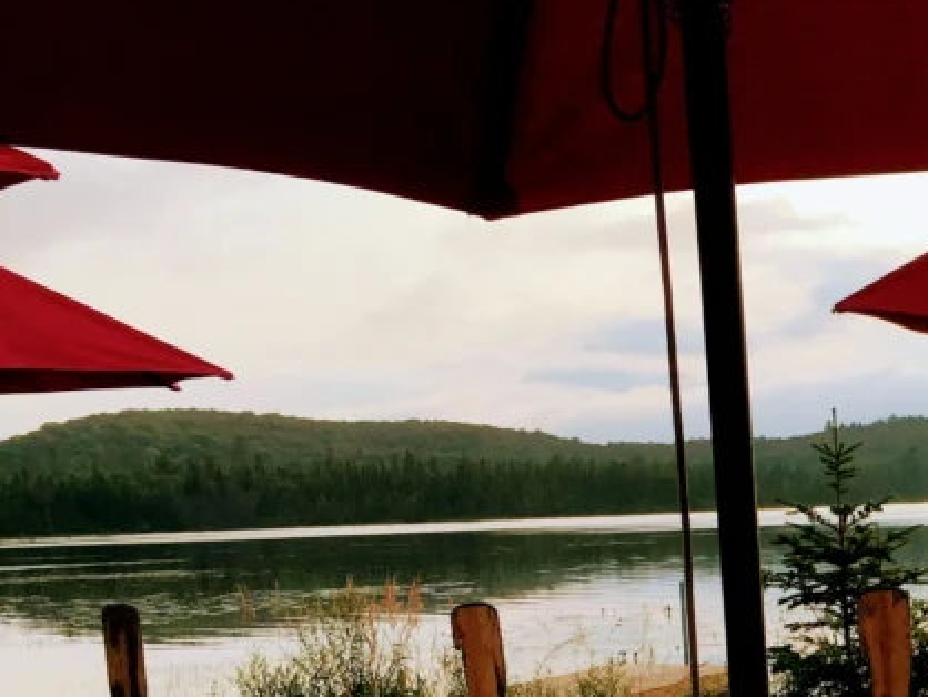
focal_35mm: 71
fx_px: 1904
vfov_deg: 19.8
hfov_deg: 25.5
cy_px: 786
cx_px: 1012
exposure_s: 1/1026
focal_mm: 4.15
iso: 25
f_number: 2.2
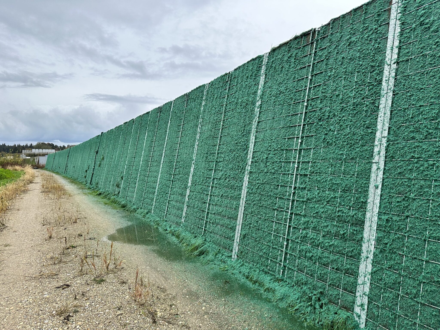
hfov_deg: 71.6
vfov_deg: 56.8
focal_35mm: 24
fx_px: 305
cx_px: 220
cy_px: 165
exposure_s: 1/1289
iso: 80
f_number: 1.78
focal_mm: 6.86
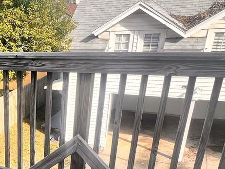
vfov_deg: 31.2
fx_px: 293
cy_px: 141
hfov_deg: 33.4
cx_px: -51
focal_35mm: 45
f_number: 1.8
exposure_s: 1/378
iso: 32
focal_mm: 1.57
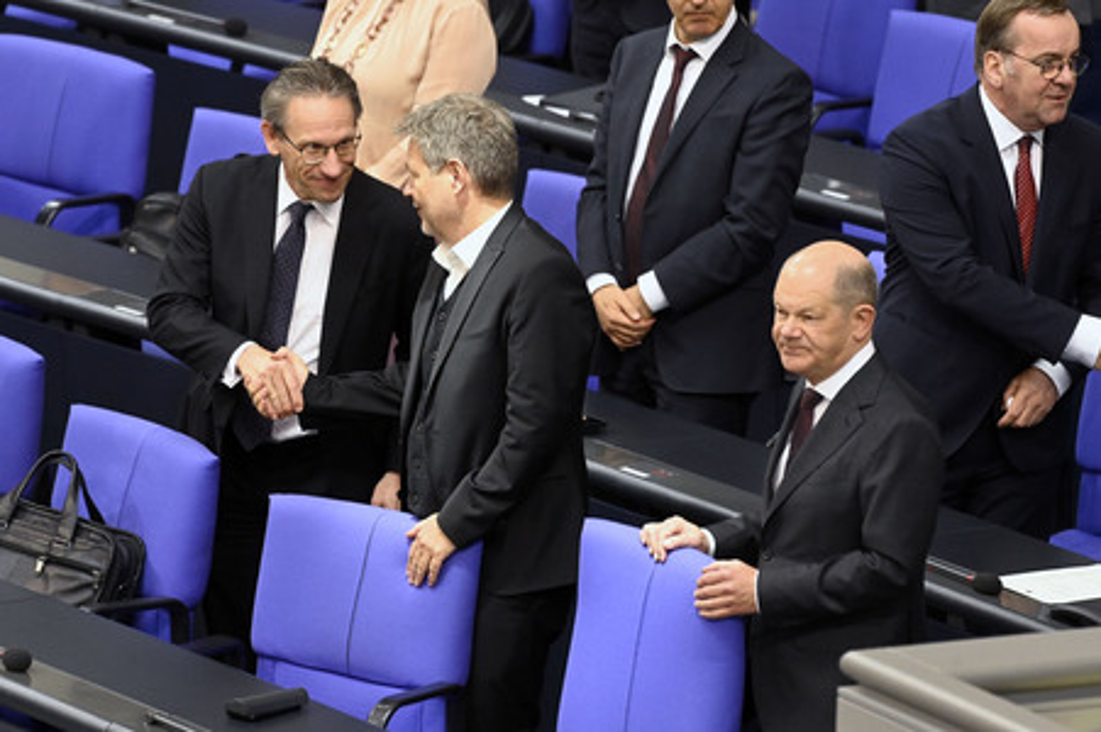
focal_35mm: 310
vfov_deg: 4.4
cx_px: 550
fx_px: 9474
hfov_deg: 6.7
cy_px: 366
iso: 10000
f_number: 5.6
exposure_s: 1/400
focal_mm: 310
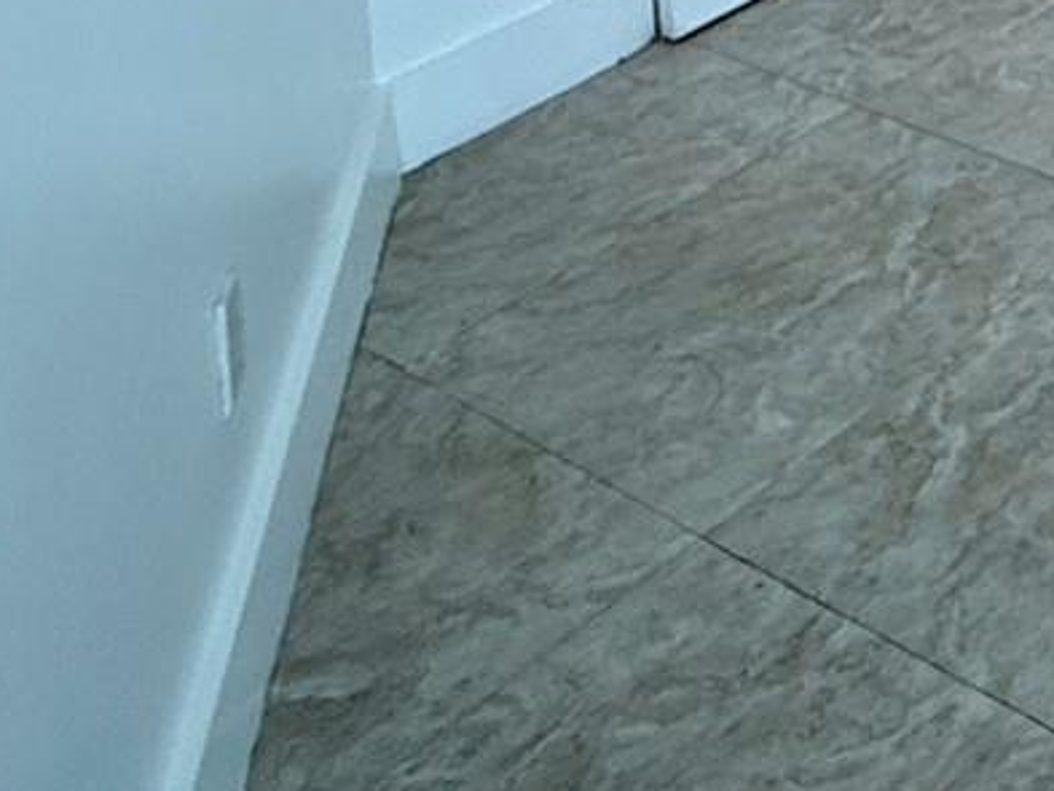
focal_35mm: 57
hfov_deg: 21.6
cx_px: 1899
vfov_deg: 17.9
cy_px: -786
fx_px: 1736
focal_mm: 2.22
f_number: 2.2
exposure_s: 1/120
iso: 64
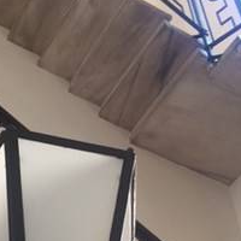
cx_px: 72
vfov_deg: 22.2
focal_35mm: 77
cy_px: 184
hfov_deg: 22.3
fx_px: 607
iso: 64
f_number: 2.2
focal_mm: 4.15
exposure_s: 1/33
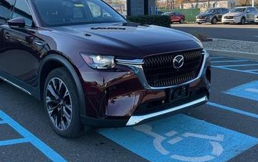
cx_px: 89
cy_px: 46
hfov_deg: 46.5
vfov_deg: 30.2
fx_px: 295
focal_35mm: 42
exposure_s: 1/383
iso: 25
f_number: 1.8
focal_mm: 3
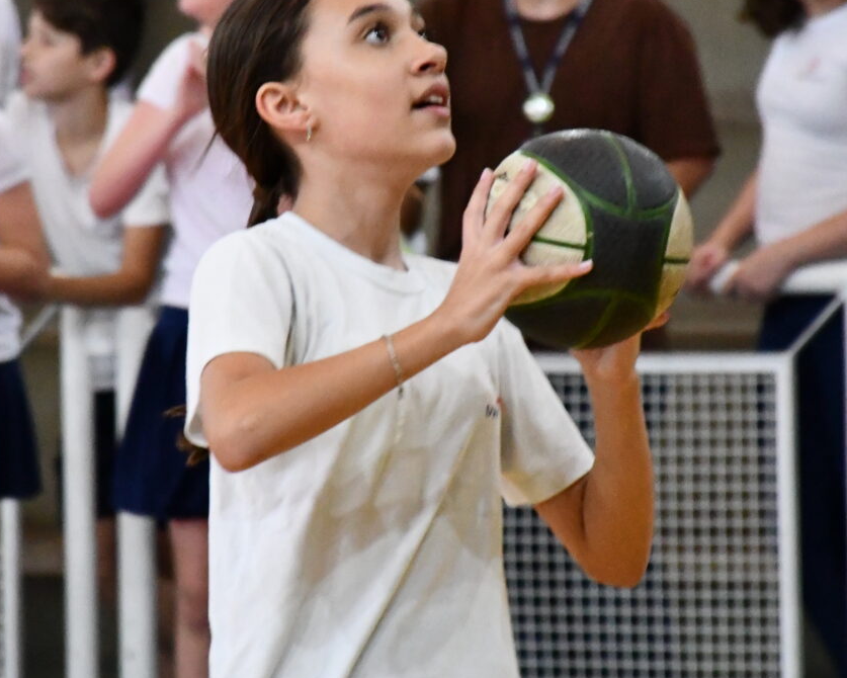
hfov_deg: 4.3
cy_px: 229
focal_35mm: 452
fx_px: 11333
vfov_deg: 3.4
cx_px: 313
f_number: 5.6
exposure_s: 1/250
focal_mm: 140
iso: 6400
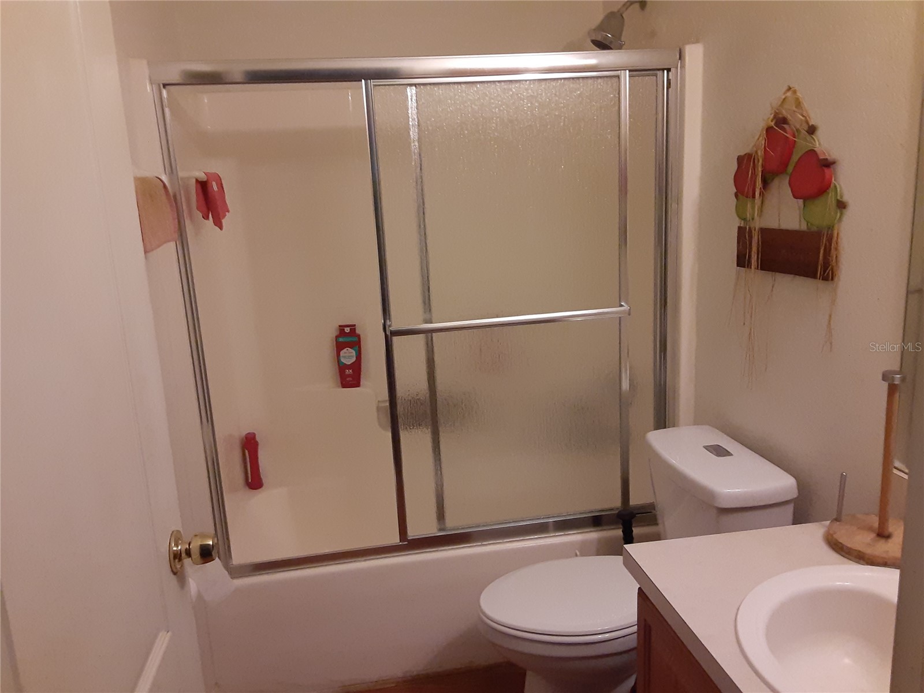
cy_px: 346
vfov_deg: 51.4
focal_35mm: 27
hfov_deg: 65.3
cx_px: 462
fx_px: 721
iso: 250
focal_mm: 2.91
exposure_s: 1/60
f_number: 1.9
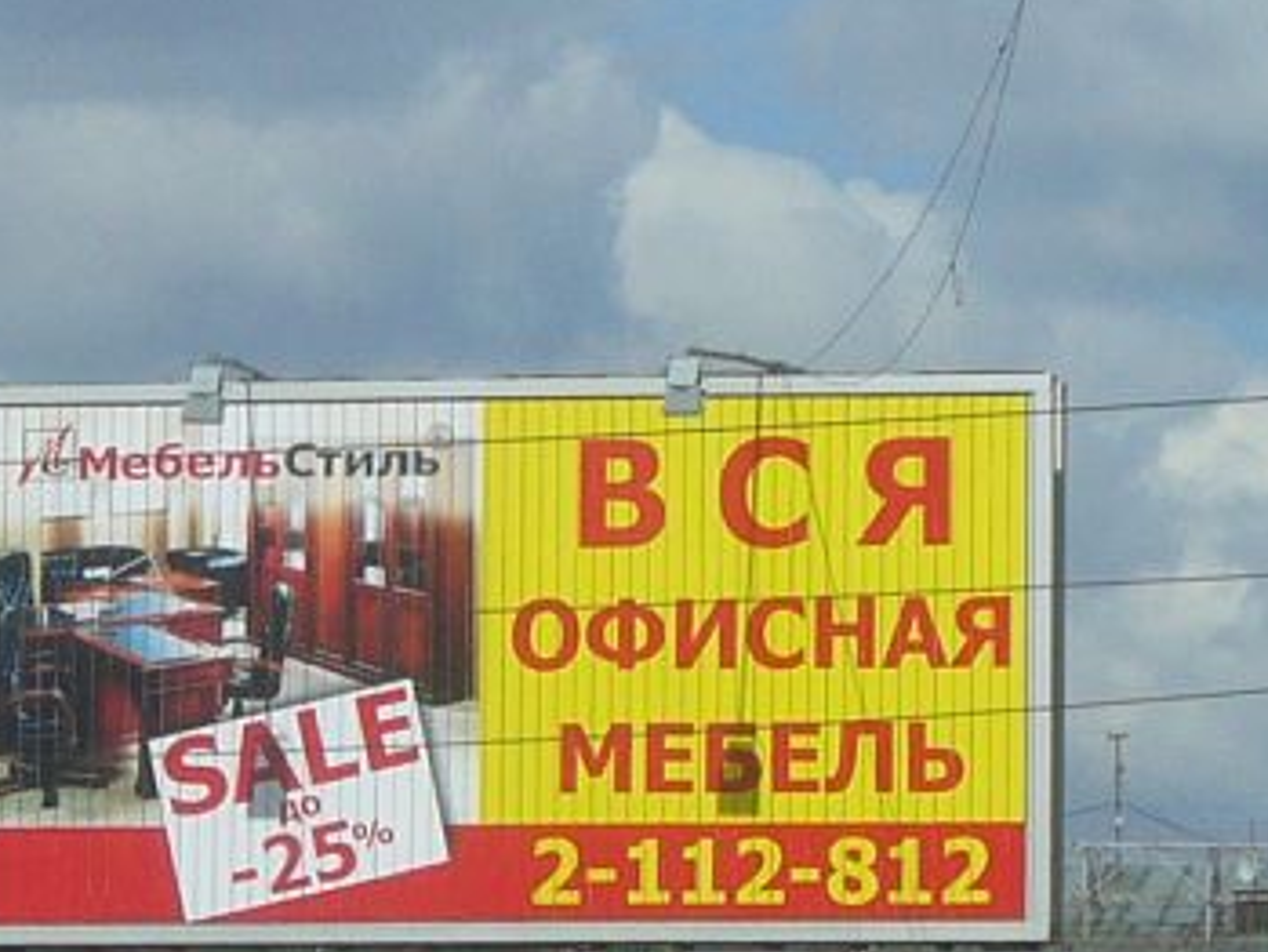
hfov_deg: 5.2
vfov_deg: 3.9
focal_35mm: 378
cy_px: 854
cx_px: 578
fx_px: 13851
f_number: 6.8
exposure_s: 1/400
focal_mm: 14.5
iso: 80
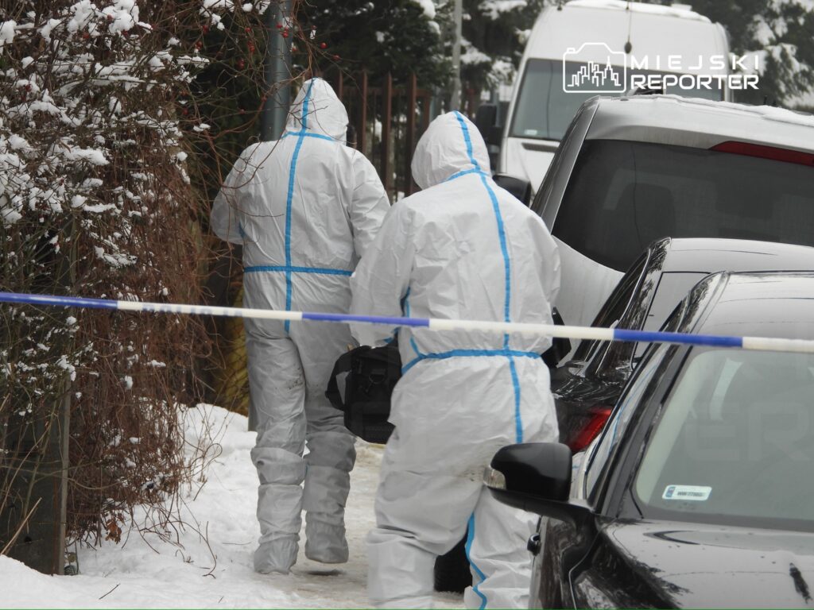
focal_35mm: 370
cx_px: 407
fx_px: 8701
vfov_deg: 4.0
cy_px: 305
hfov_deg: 5.4
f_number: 5
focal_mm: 66.5
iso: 100
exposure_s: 1/125
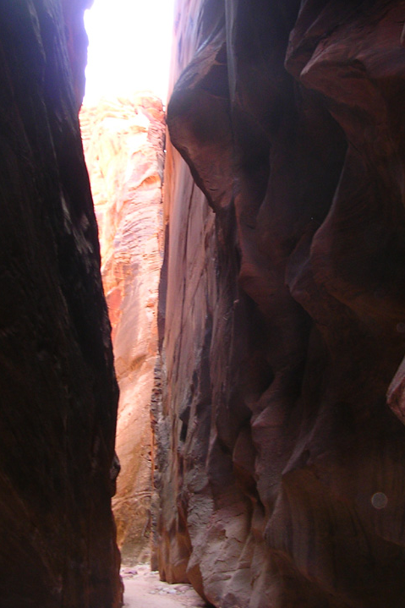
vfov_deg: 44.5
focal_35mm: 44
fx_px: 743
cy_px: 304
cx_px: 198
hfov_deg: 30.5
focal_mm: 5.8
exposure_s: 1/30
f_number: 2.8
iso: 55
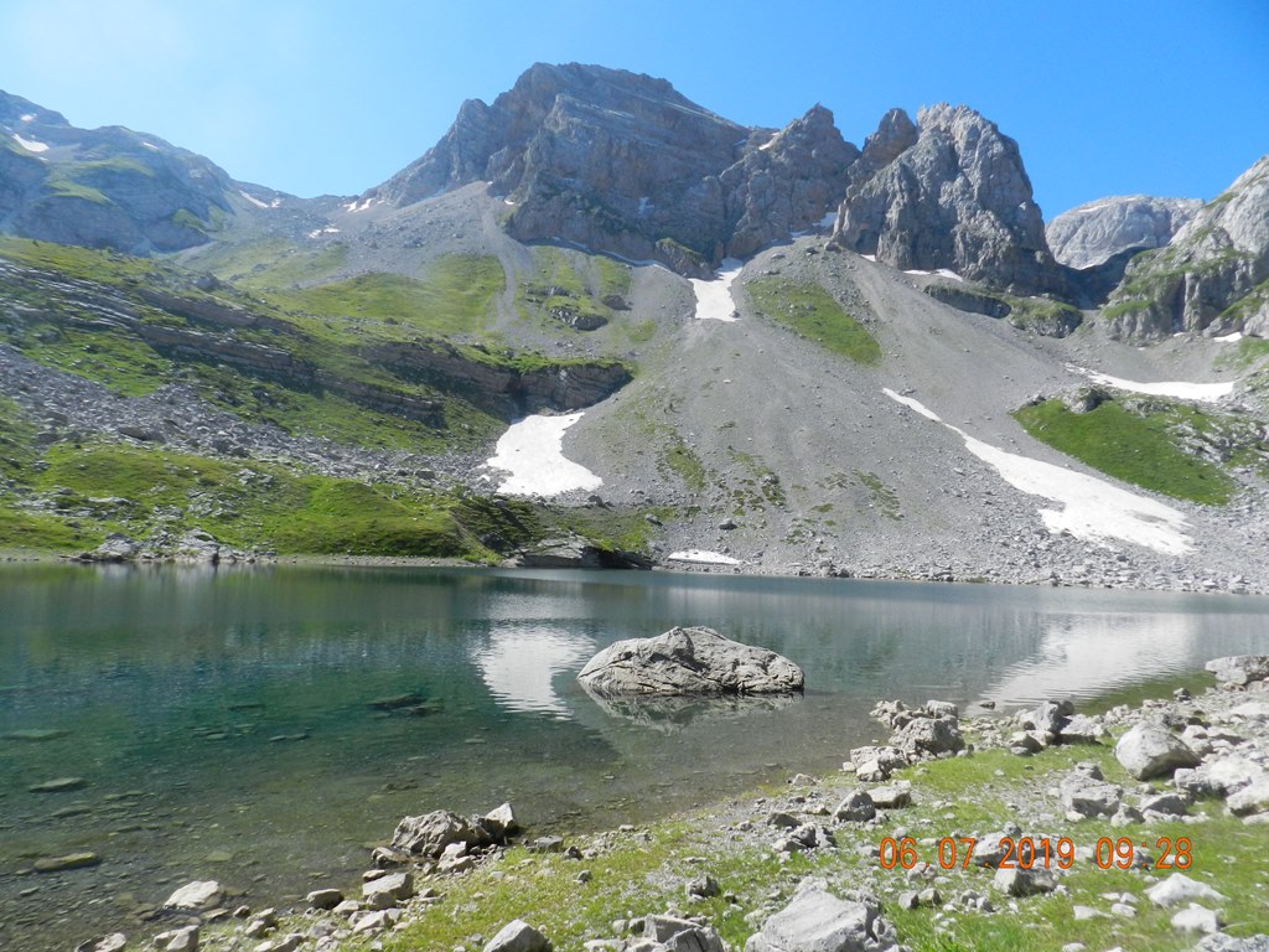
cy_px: 476
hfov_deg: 73.9
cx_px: 634
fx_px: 843
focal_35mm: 23
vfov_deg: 58.9
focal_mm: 4
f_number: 4
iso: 160
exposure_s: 1/800
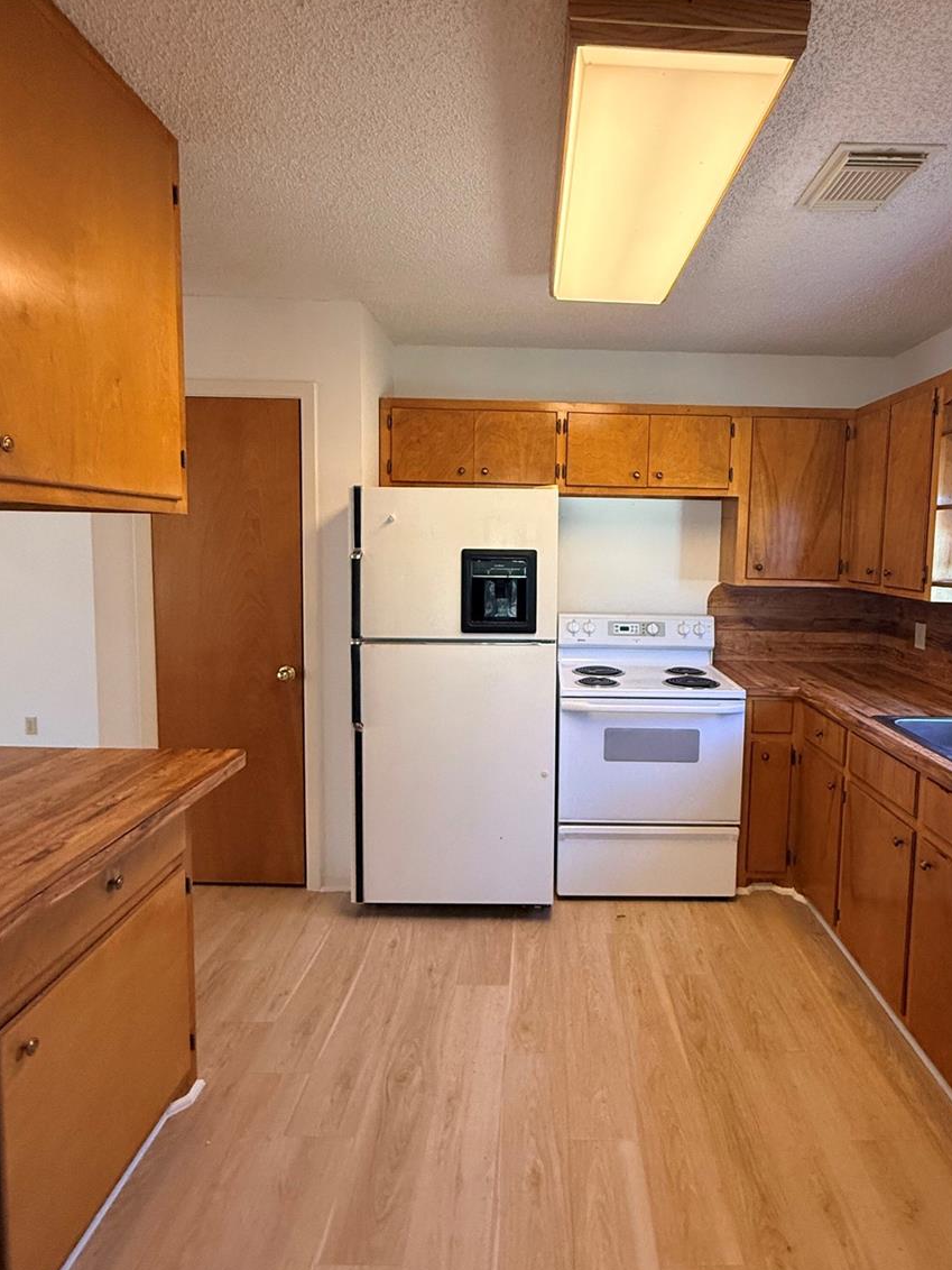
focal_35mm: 19
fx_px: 697
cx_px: 554
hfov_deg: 68.2
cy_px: 601
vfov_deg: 84.6
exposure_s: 1/120
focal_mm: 2.22
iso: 400
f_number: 2.2
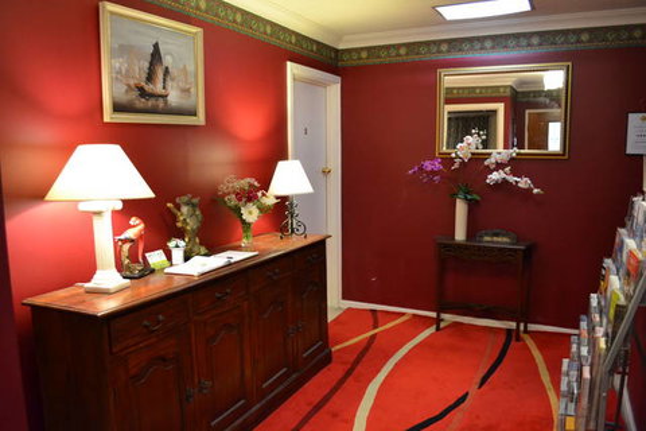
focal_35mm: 27
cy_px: 216
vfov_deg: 47.9
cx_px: 323
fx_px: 484
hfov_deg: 67.4
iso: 1600
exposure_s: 1/15
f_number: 3.5
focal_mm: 18
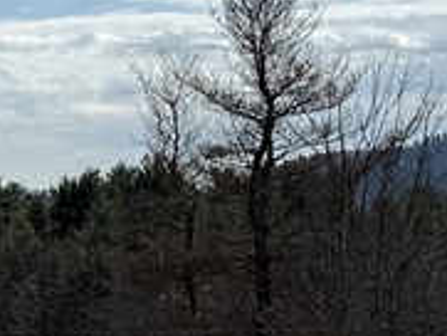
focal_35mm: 136
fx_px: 1757
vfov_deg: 10.5
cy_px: 529
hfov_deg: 13.8
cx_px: -183
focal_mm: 6.76
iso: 80
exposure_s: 1/9091
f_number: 1.78
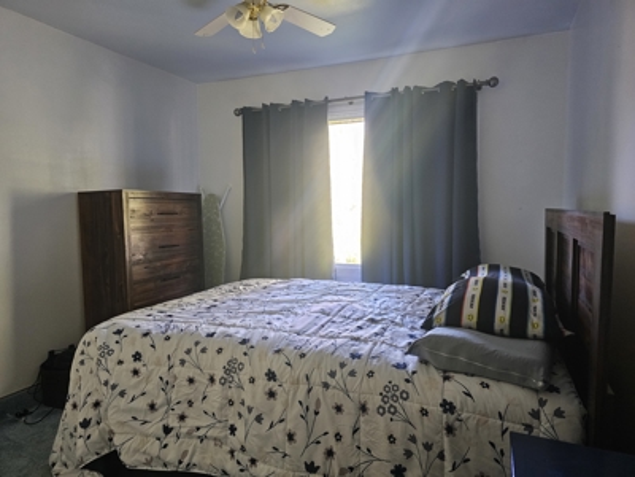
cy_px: 238
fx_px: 422
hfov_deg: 73.9
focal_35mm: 23
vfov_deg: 58.9
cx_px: 318
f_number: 1.7
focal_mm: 6.3
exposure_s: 1/60
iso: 640
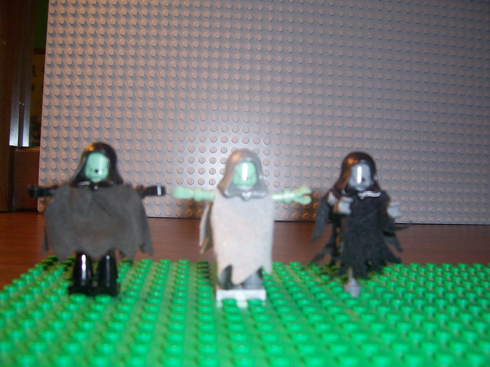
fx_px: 481
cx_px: 245
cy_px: 184
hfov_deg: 54.0
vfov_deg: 41.8
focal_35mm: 34
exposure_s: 1/60
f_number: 2.7
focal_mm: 5.6
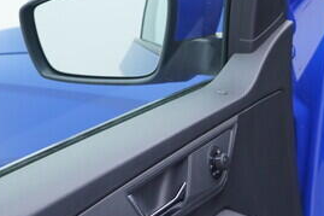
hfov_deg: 14.0
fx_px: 1232
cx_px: 490
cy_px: 144
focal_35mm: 137
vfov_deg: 10.0
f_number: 2.8
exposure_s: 1/40
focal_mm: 24
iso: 125
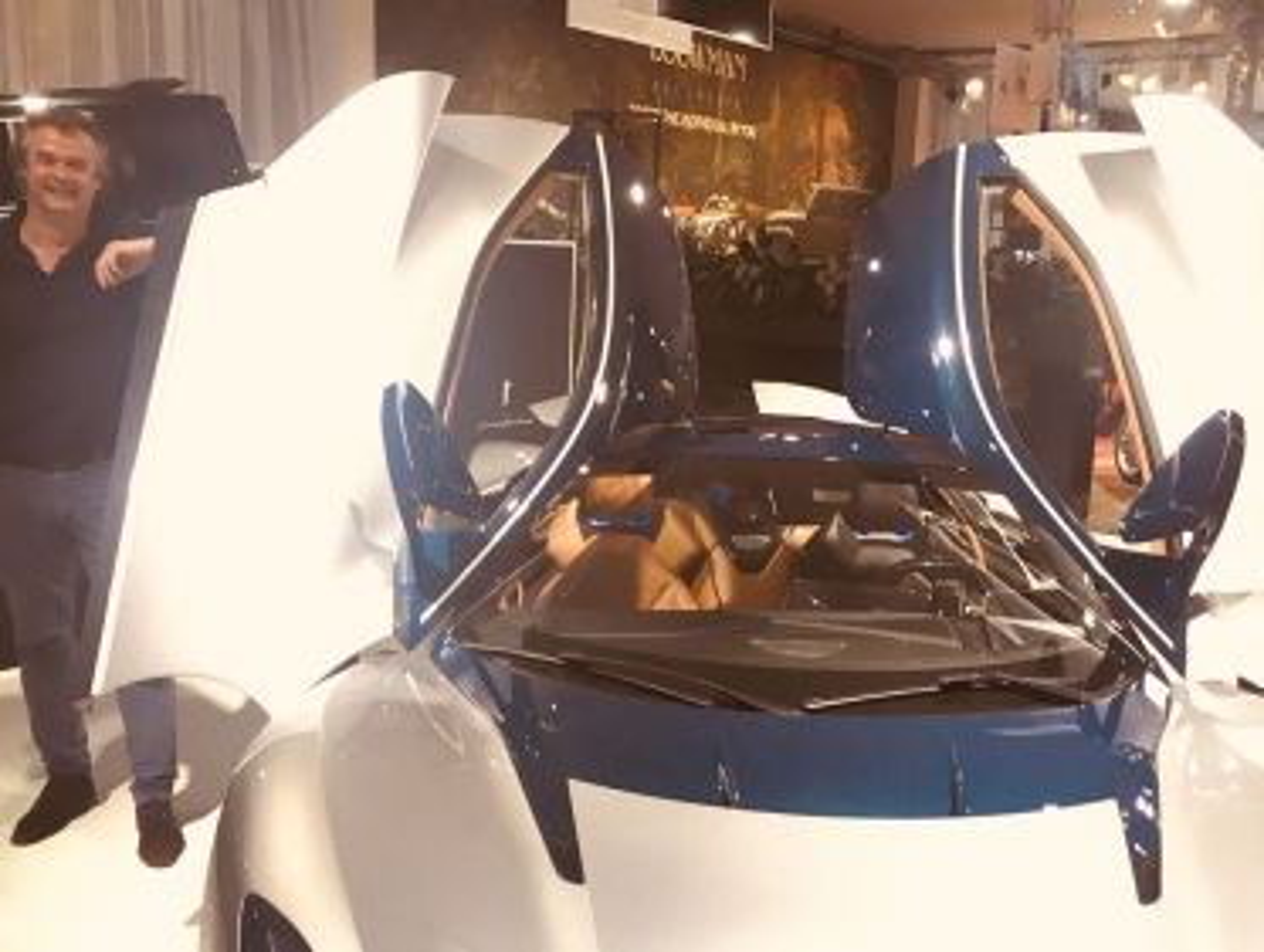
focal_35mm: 29
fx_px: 1061
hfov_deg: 61.6
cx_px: 632
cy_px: 476
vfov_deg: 48.4
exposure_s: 1/33
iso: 32
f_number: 2.2
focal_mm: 4.15
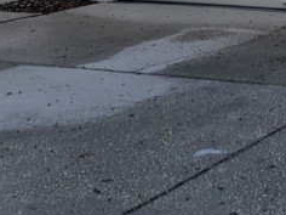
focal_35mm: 113
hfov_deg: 16.0
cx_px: 424
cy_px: -237
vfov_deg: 11.6
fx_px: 934
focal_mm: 5.4
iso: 40
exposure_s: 1/572
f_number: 1.8
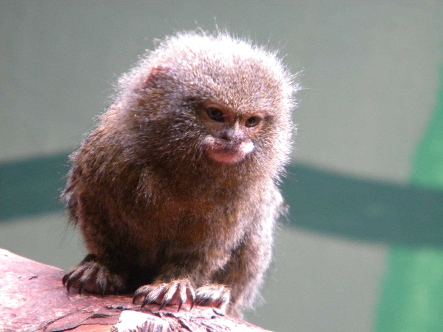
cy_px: 166
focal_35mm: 414
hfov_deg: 4.8
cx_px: 222
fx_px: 5298
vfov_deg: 3.6
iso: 400
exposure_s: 1/33.7
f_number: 5.4
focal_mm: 75
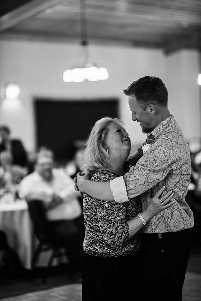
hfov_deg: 16.1
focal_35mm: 85
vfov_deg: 23.9
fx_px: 711
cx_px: 100
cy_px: 150
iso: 800
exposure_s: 1/400
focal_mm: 85
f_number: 1.8
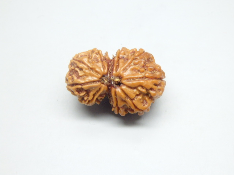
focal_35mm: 66
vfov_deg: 22.3
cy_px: 88
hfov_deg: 29.4
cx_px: 117
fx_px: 446
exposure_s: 1/100
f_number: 4.4
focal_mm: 11.9
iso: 500
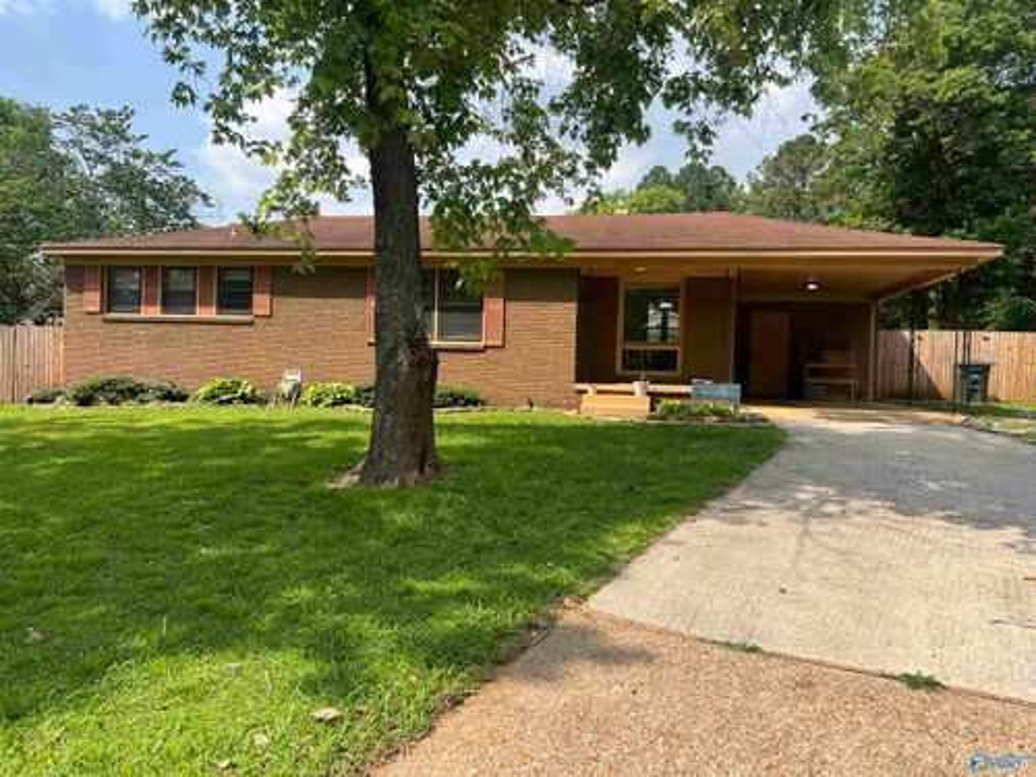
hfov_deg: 67.3
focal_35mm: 26
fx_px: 778
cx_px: 518
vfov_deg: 53.1
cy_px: 388
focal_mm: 5.7
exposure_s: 1/2513
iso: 50
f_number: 1.5
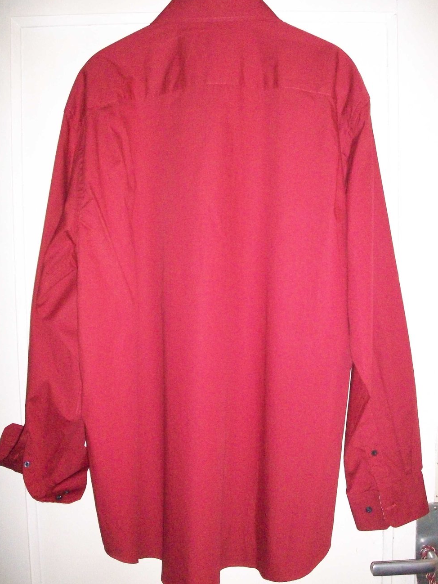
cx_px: 216
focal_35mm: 38
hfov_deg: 37.7
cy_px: 289
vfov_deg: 49.0
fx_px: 641
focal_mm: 6.2
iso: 800
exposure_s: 1/128
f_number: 2.8
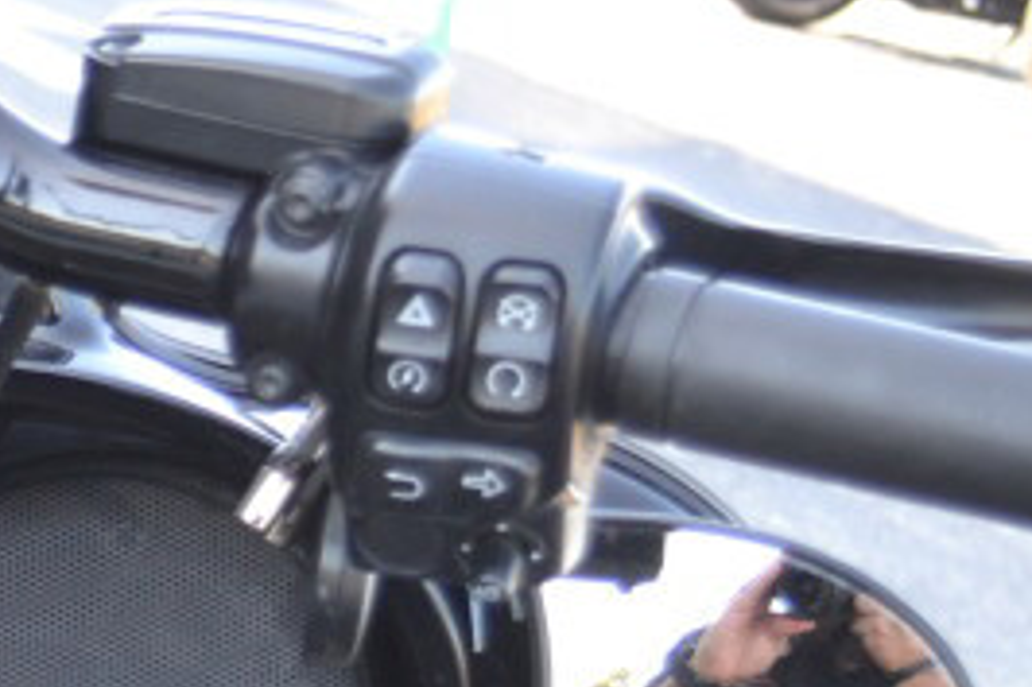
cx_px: -1009
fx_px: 5622
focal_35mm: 196
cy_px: 1289
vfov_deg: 6.8
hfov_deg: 9.8
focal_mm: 29
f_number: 5
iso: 400
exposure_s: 1/100
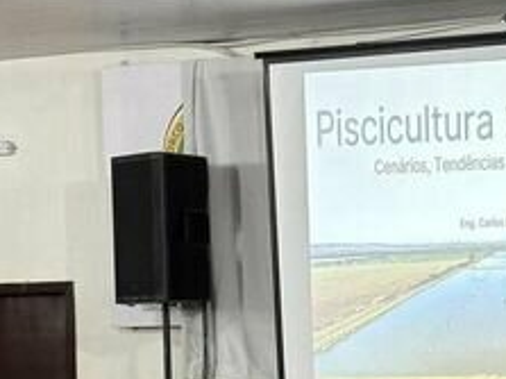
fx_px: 2045
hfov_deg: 13.9
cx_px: 492
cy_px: 445
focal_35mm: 140
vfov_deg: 10.4
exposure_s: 1/60
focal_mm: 5.96
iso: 125
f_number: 1.6
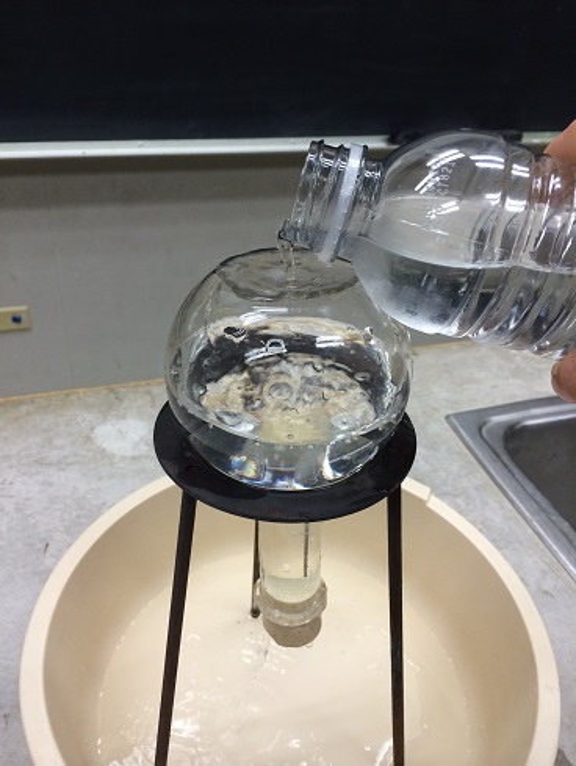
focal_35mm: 30
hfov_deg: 46.8
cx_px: 288
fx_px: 665
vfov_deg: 59.9
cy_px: 383
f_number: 2.2
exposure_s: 1/30
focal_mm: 4.12
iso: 50
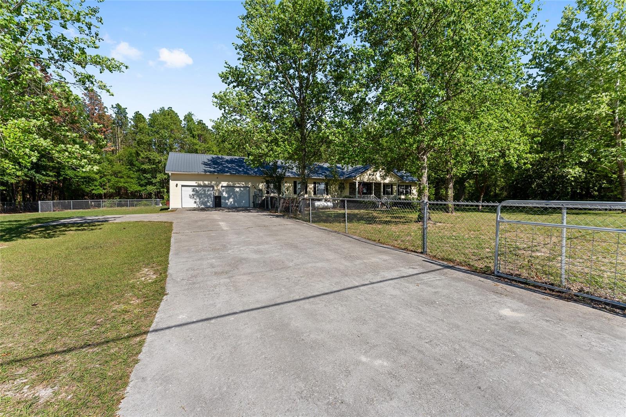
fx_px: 243
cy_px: 208
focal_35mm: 14
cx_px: 313
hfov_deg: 104.3
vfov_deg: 81.2
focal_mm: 14
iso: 400
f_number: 7.1
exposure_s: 1/1600
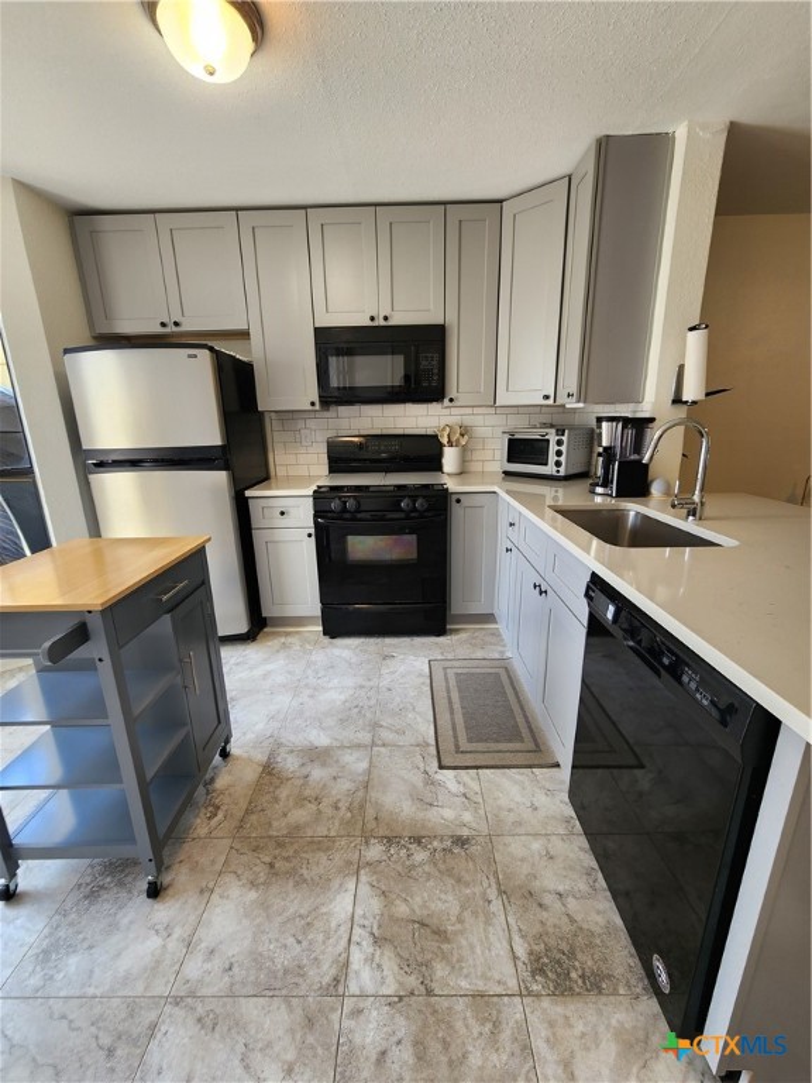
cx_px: 406
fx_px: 407
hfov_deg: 89.9
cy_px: 542
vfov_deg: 106.2
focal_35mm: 13
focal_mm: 2.2
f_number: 2.2
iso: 50
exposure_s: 1/60
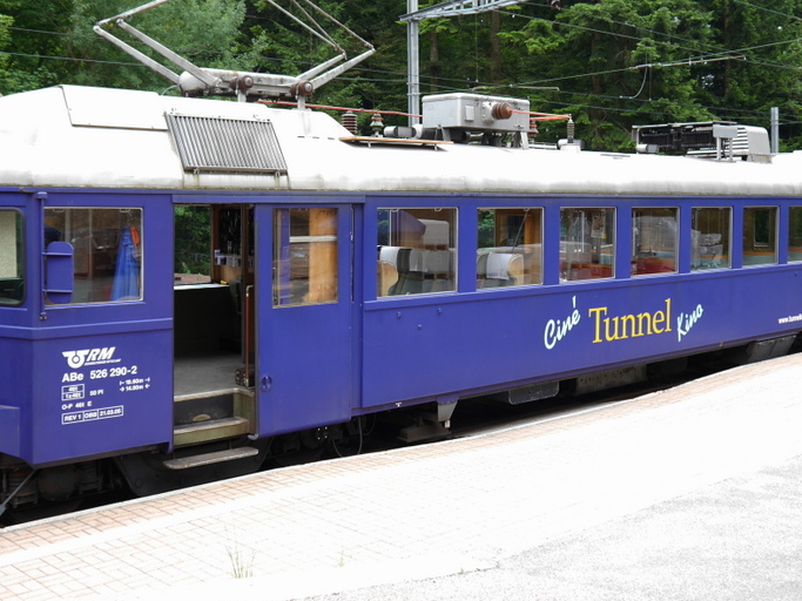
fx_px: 950
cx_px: 398
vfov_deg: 34.9
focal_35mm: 41
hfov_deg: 45.8
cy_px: 223
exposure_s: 1/100
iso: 160
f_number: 3.5
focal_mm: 14
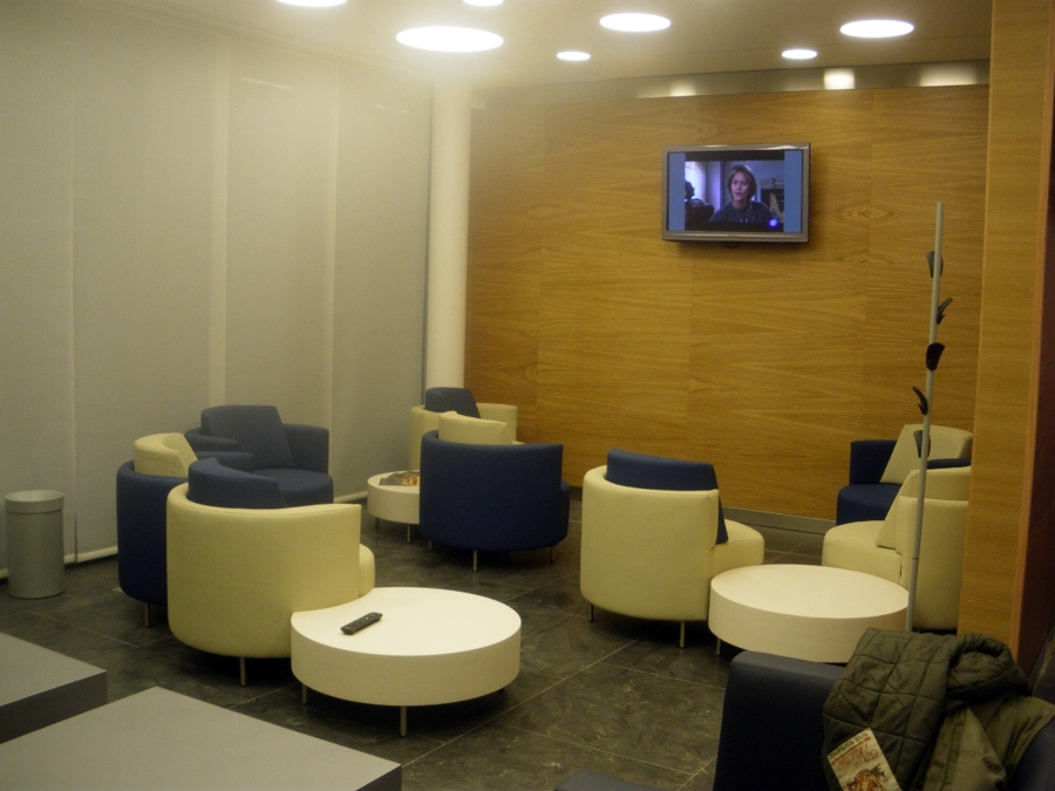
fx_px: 1097
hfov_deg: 51.4
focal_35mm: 36
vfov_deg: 39.7
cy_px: 396
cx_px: 528
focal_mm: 6.3
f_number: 3.5
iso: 200
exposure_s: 1/50
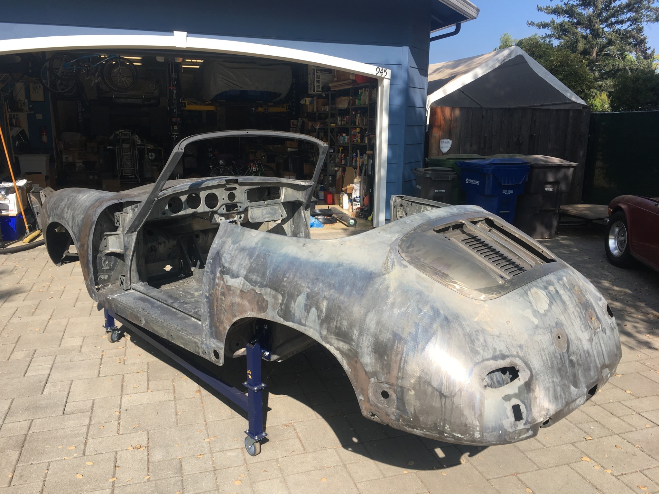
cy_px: 247
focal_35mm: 29
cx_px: 330
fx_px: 552
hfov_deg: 61.7
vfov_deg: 48.2
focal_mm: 4.15
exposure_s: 1/974
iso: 25
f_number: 2.2
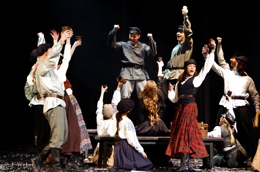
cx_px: 130
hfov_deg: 15.6
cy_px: 86
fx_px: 951
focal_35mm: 132
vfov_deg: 10.3
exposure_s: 1/60
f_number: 4.5
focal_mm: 87.5
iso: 6400
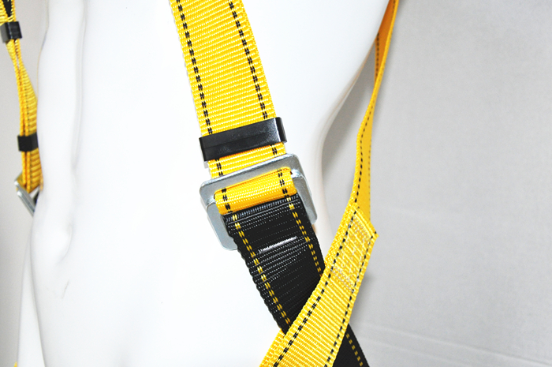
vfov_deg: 29.8
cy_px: 193
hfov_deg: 43.6
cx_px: 271
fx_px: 689
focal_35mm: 45
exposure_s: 1/60
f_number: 4
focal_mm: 28
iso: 800
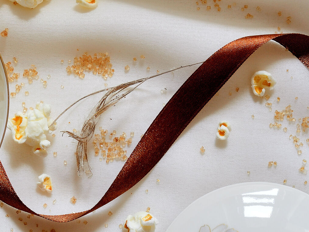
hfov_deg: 7.5
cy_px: 184
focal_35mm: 265
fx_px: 2366
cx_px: 61
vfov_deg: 5.6
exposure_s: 1
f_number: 16
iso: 100
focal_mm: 78
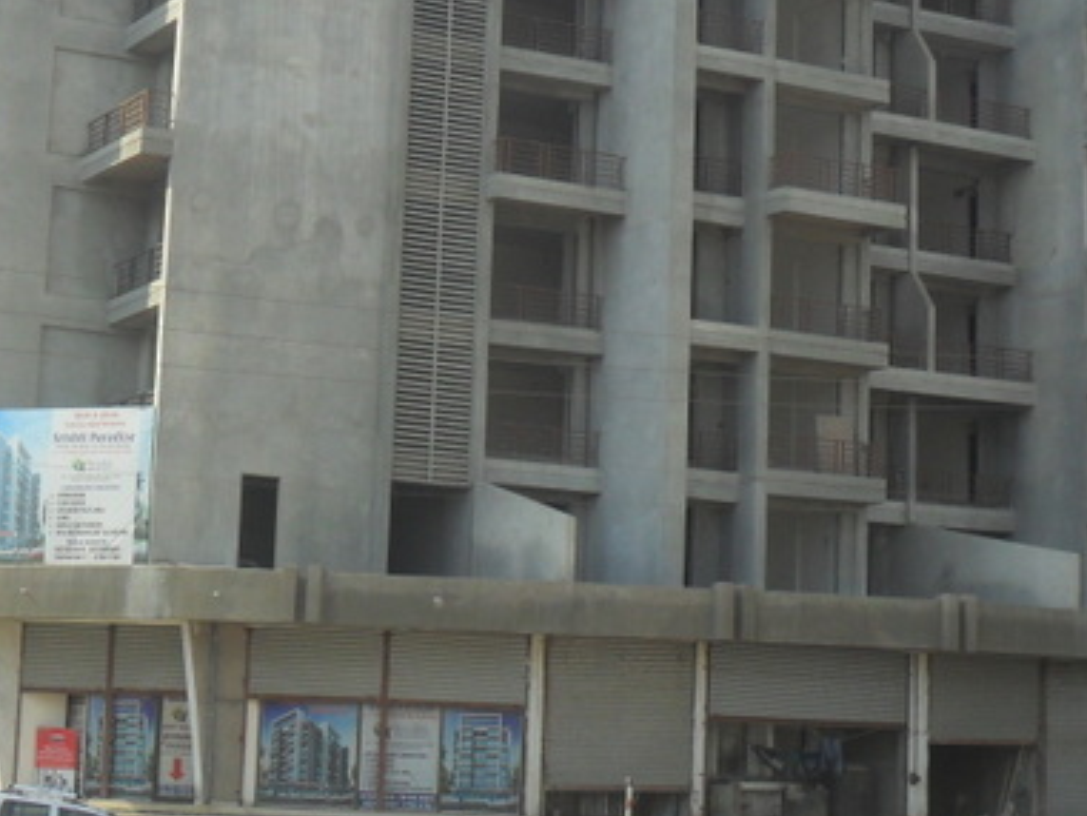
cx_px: 579
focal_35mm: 90
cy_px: 233
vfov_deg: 16.4
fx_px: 2827
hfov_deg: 21.8
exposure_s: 1/350
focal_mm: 7.8
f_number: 4.5
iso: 100
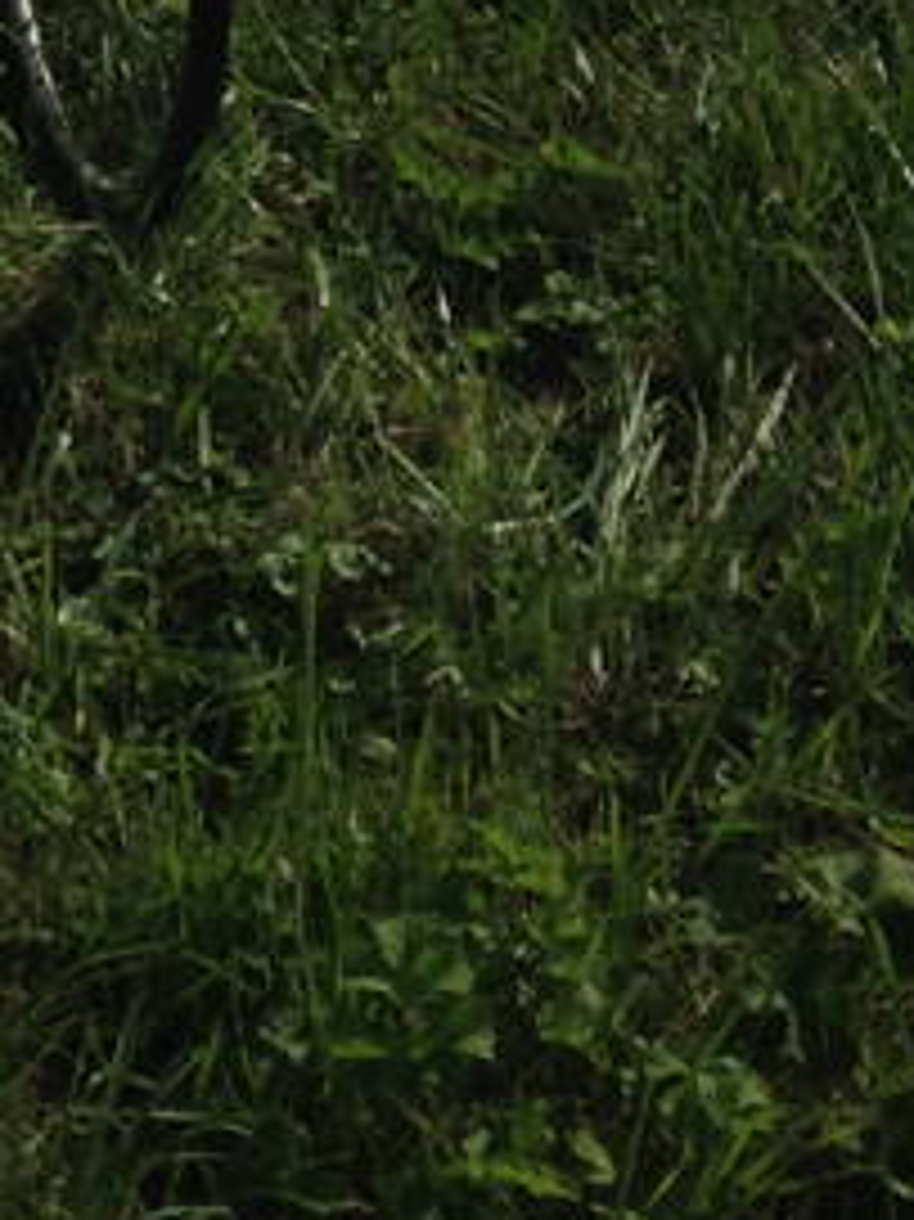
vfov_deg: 11.2
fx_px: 5496
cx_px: 252
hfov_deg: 9.5
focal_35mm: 156
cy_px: -1423
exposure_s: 1/2262
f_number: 2.4
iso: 50
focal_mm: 4.12
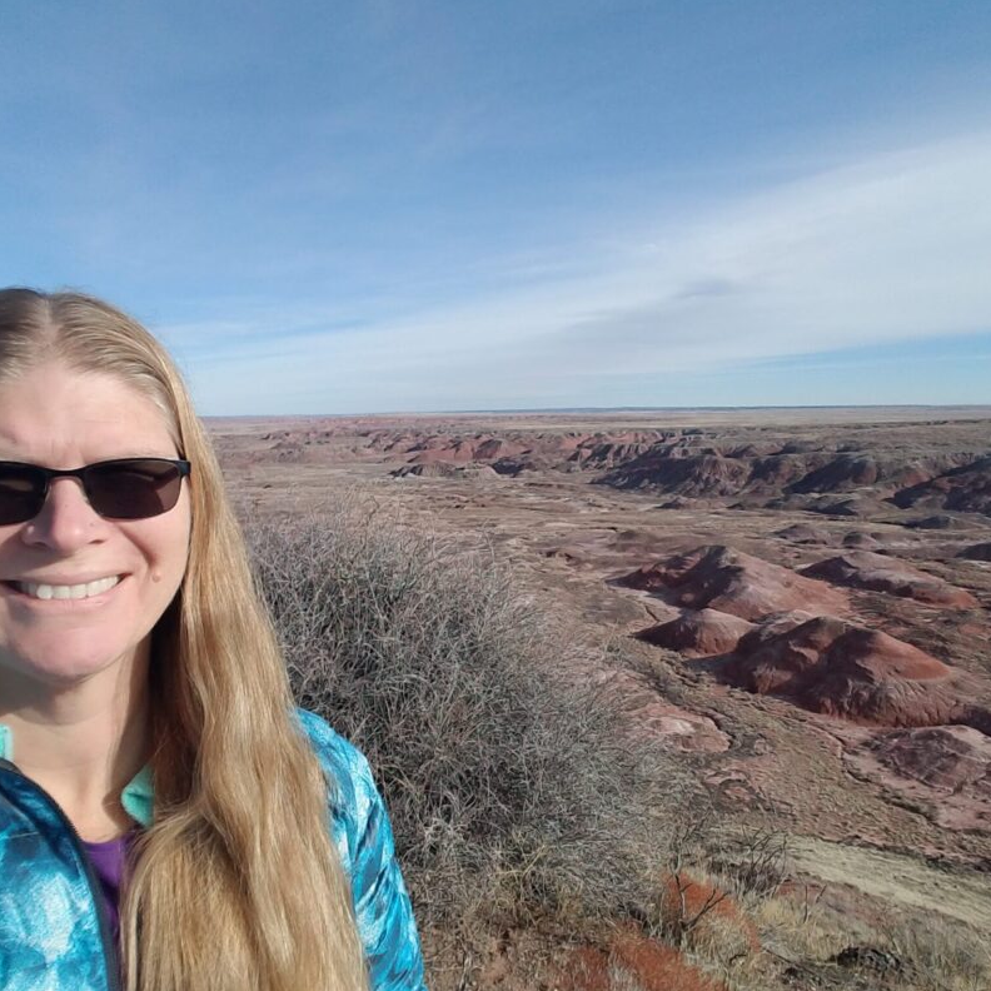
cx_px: 502
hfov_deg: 62.9
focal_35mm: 25
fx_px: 810
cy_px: 493
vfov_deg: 62.9
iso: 50
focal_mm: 2.1
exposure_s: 1/2376
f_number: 1.7
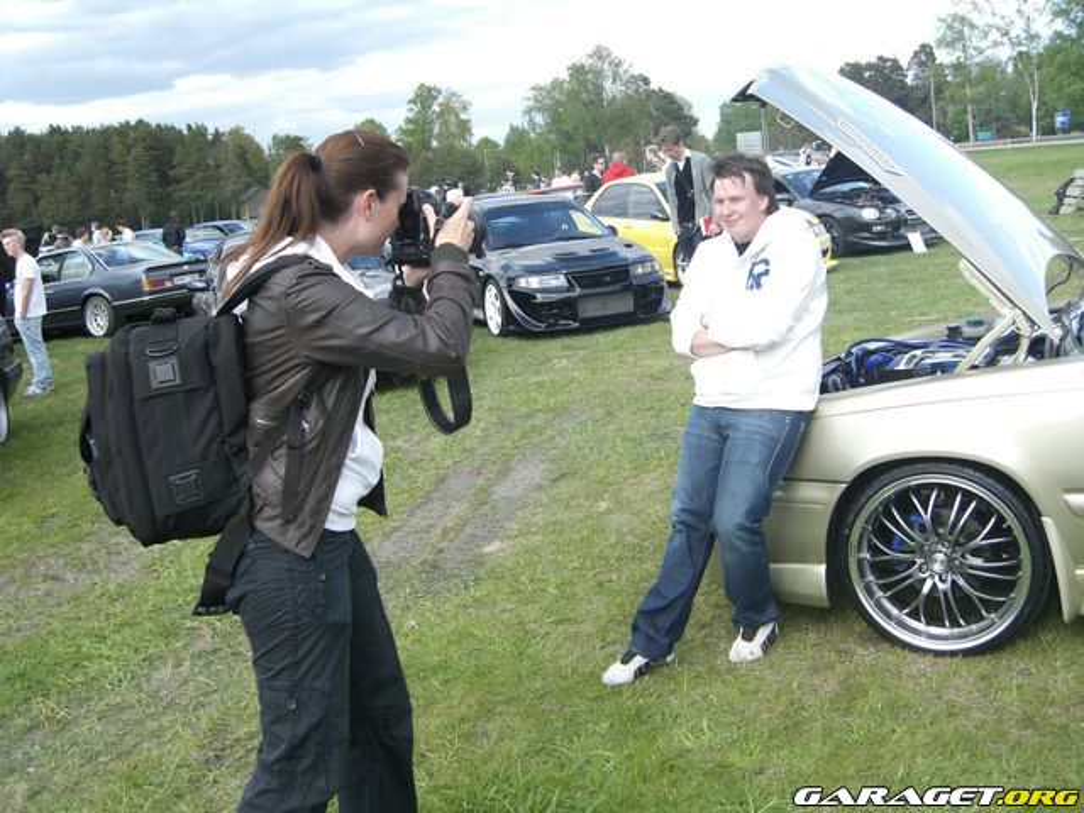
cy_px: 406
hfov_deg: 49.0
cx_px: 542
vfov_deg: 37.7
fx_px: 1190
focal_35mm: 38
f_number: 2.8
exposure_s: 1/800
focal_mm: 7.9
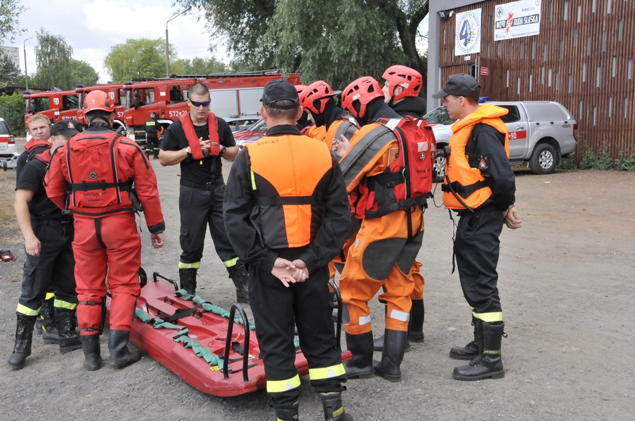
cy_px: 210
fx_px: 898
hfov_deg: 38.9
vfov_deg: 26.4
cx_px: 318
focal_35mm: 51
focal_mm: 34
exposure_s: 1/125
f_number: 18
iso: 1000
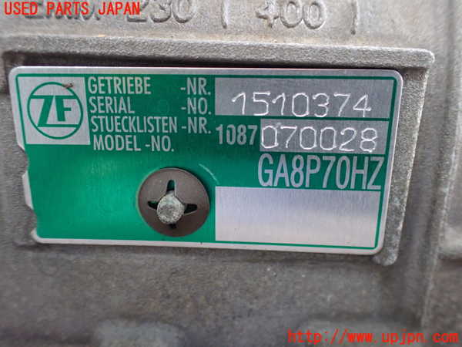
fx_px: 400
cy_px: 174
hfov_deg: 60.0
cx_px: 231
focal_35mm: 30
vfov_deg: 46.8
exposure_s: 1/80
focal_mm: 5.4
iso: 800
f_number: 2.3
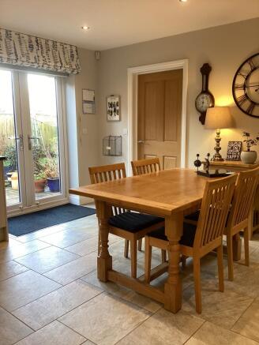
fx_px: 309
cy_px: 172
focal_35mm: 31
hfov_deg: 45.5
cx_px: 130
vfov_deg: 58.3
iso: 100
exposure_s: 1/50
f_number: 2.4
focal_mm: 3.3
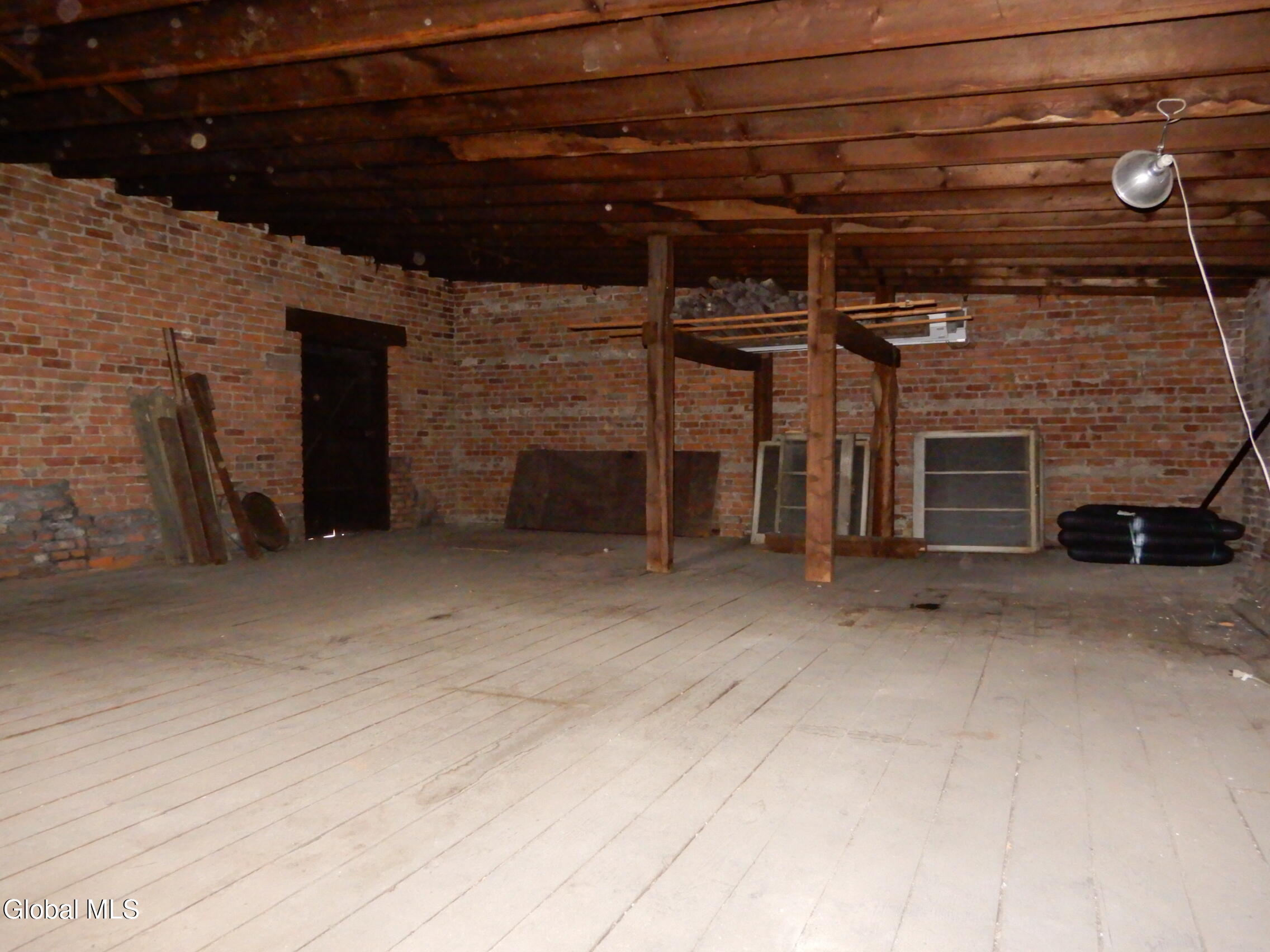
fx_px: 881
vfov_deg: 56.8
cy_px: 476
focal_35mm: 24
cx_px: 635
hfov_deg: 71.6
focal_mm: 4.3
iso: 1400
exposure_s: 1/30
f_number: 3.4
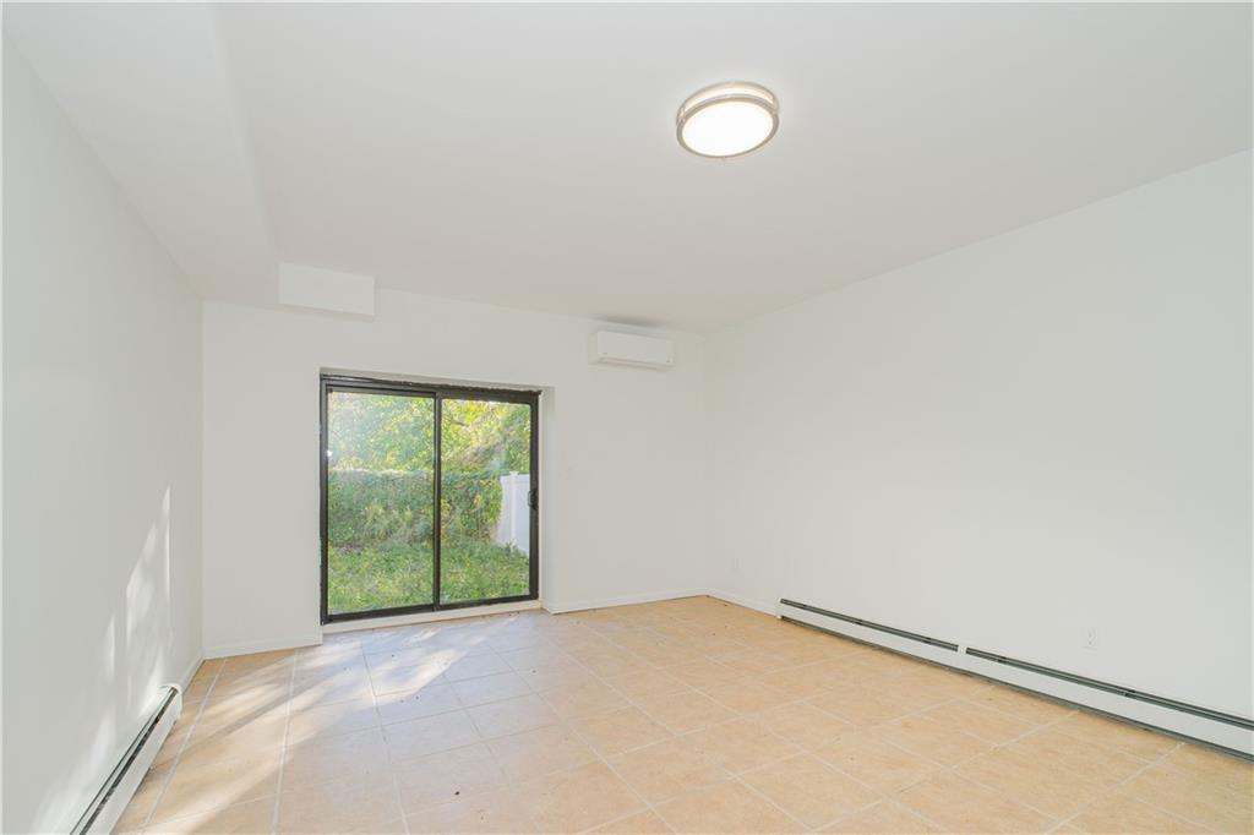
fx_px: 522
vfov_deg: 77.3
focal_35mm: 15
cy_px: 418
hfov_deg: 100.4
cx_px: 627
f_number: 8
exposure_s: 1/100
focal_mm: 10
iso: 640
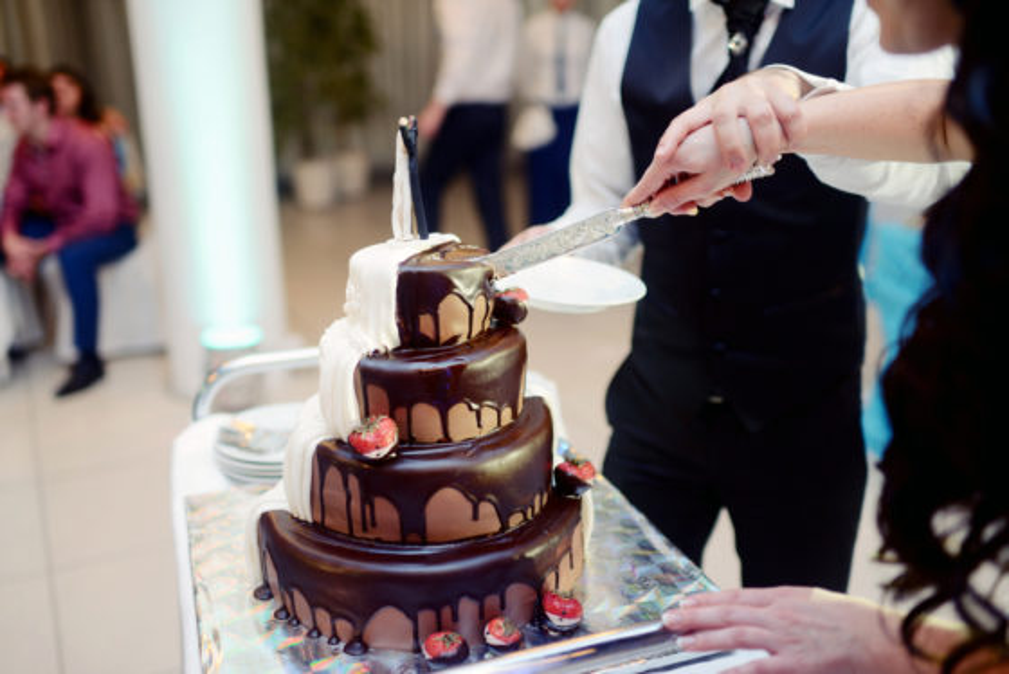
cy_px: 337
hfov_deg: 54.4
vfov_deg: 37.9
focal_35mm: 35
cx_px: 504
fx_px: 981
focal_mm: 35
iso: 400
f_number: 2
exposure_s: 1/125
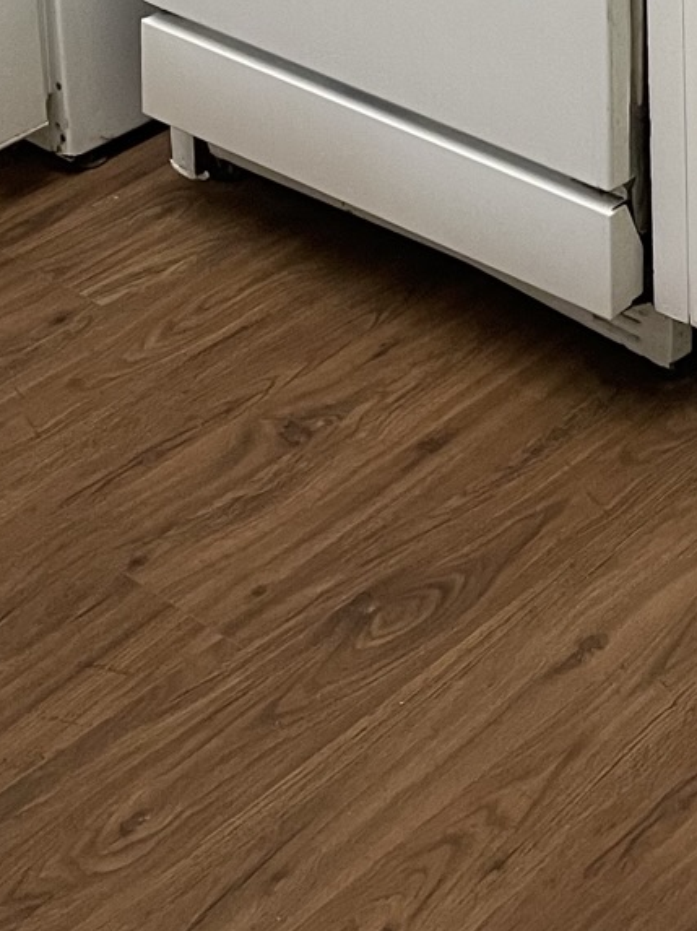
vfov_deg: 18.4
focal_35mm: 93
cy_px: -522
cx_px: 716
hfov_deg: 15.5
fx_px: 2500
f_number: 1.6
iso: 160
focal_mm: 4.2
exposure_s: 1/60
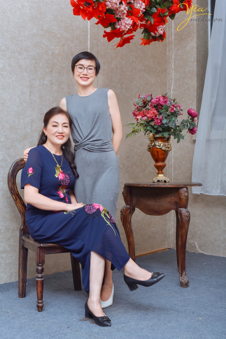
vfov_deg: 39.6
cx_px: 113
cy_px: 170
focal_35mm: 50
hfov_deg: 27.0
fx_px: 470
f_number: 9
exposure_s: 1/125
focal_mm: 50
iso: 640
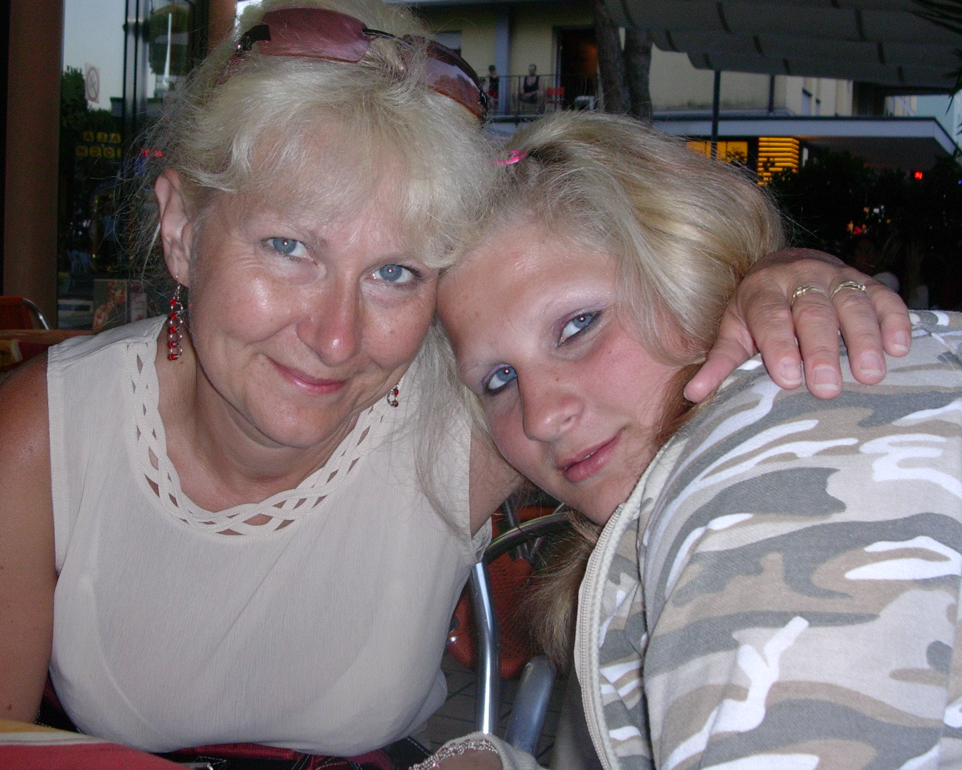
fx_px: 1367
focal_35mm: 48
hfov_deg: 38.8
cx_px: 463
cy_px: 388
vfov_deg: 31.5
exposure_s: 1/64
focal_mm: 6.7
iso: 70
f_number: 2.9
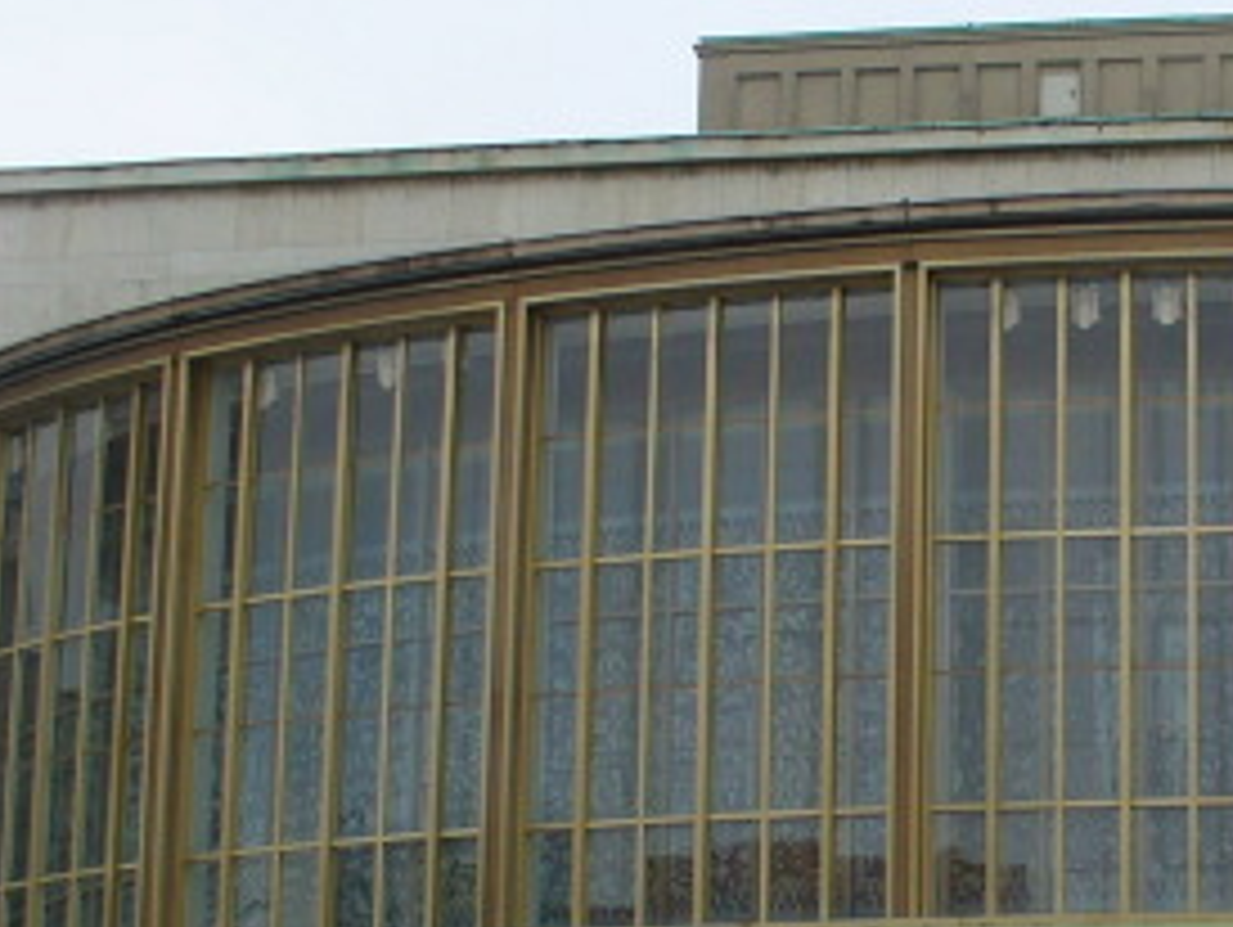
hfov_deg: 17.7
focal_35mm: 108
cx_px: 1274
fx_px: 3850
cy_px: 774
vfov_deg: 13.6
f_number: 2.8
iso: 64
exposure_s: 1/40
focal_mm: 6.1
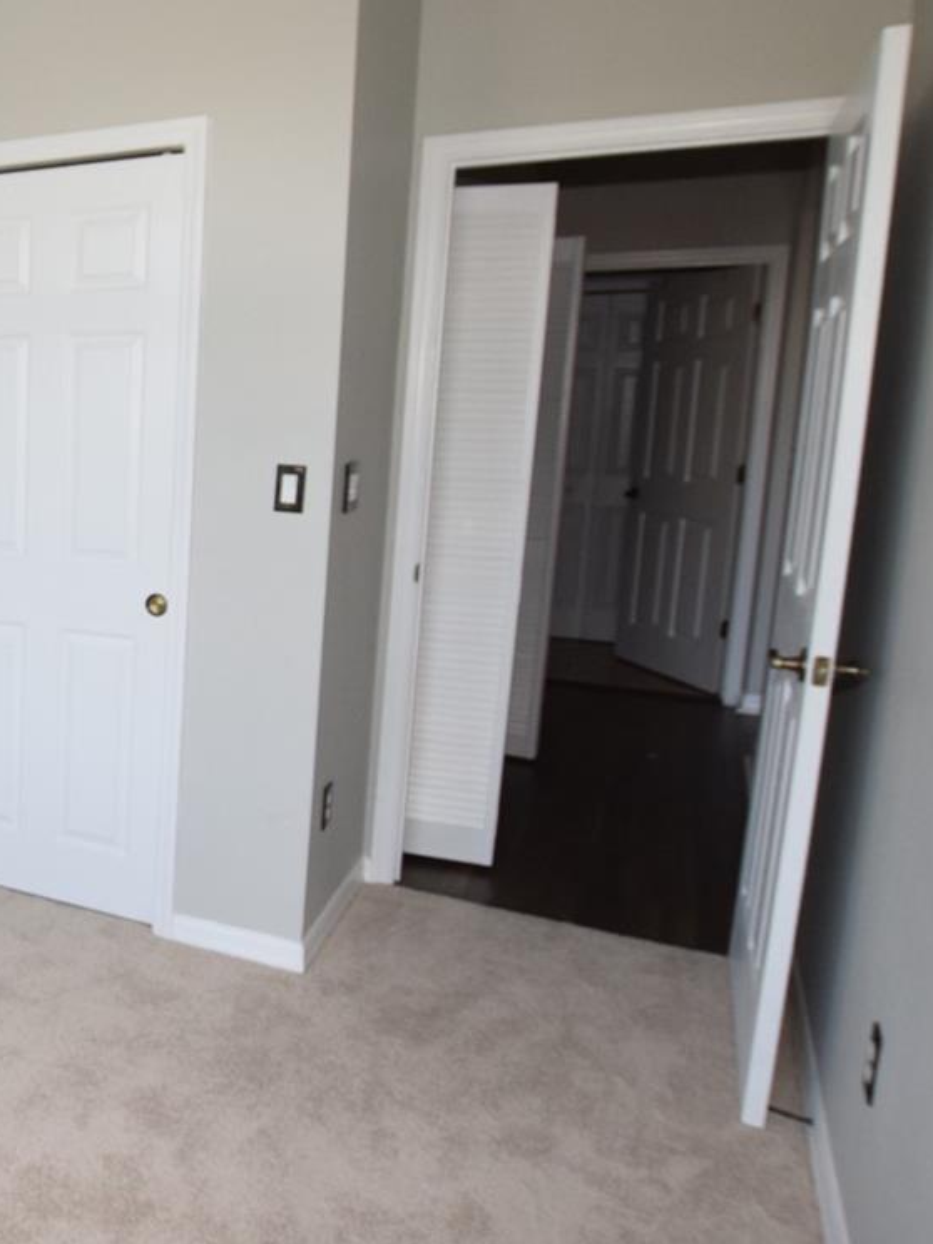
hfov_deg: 37.3
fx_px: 1114
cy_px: 597
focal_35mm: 31
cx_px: -117
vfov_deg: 58.3
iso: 800
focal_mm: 10
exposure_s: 1/125
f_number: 5.6
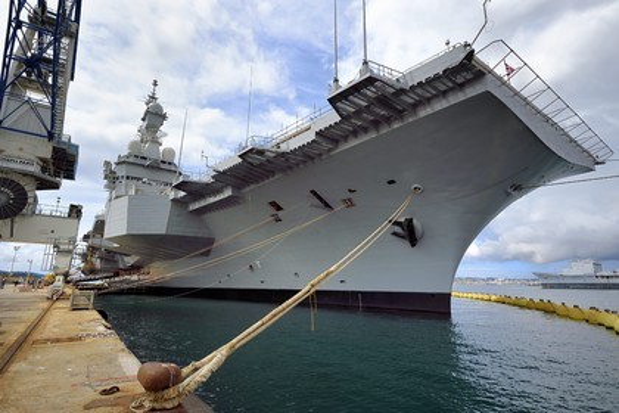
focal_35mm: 18
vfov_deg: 67.4
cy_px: 206
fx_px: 309
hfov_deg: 90.0
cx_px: 310
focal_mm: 18
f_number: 14
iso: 200
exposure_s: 1/250
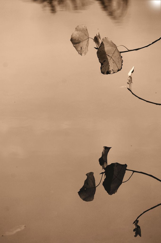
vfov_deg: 6.7
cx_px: 80
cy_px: 122
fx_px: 2070
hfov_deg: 4.5
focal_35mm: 308
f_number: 8
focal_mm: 200
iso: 400
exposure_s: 1/1000
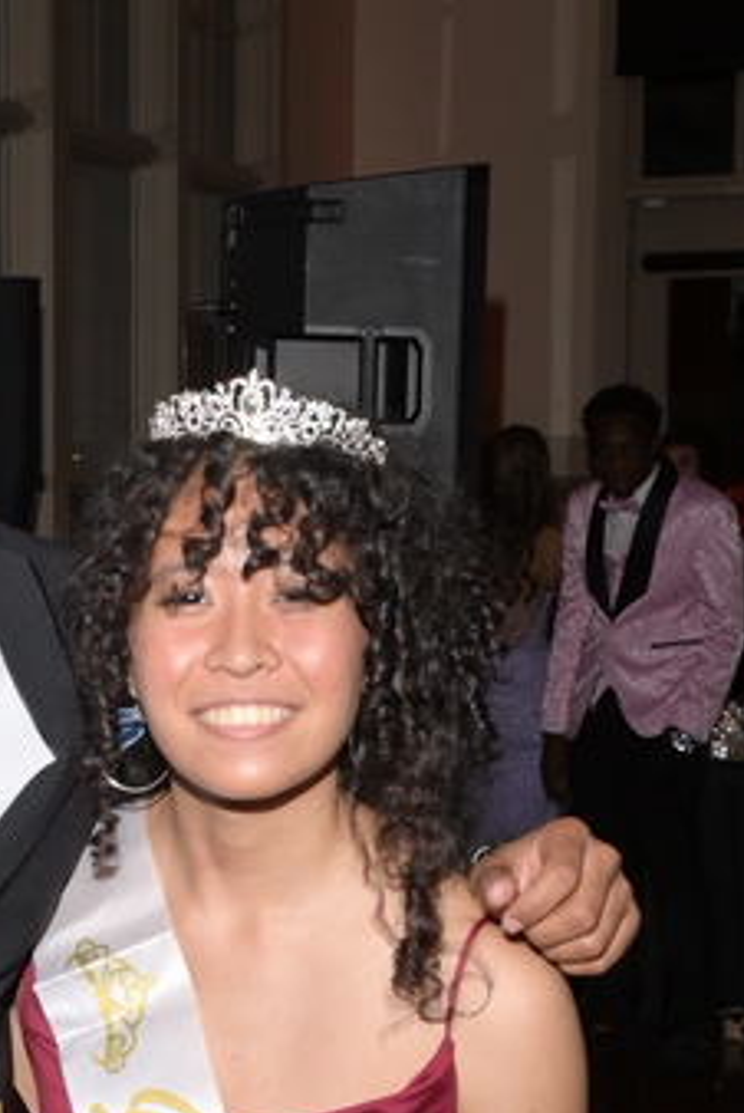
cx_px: -92
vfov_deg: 19.5
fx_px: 3186
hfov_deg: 13.0
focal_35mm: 103
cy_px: 945
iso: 400
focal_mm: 34
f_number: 8
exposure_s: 1/125
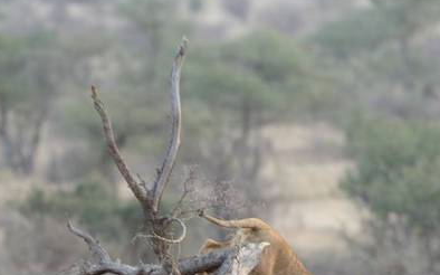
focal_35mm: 1084
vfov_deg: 1.2
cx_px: 295
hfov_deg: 1.9
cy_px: 191
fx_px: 12995
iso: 1400
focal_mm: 400
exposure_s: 1/400
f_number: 5.6
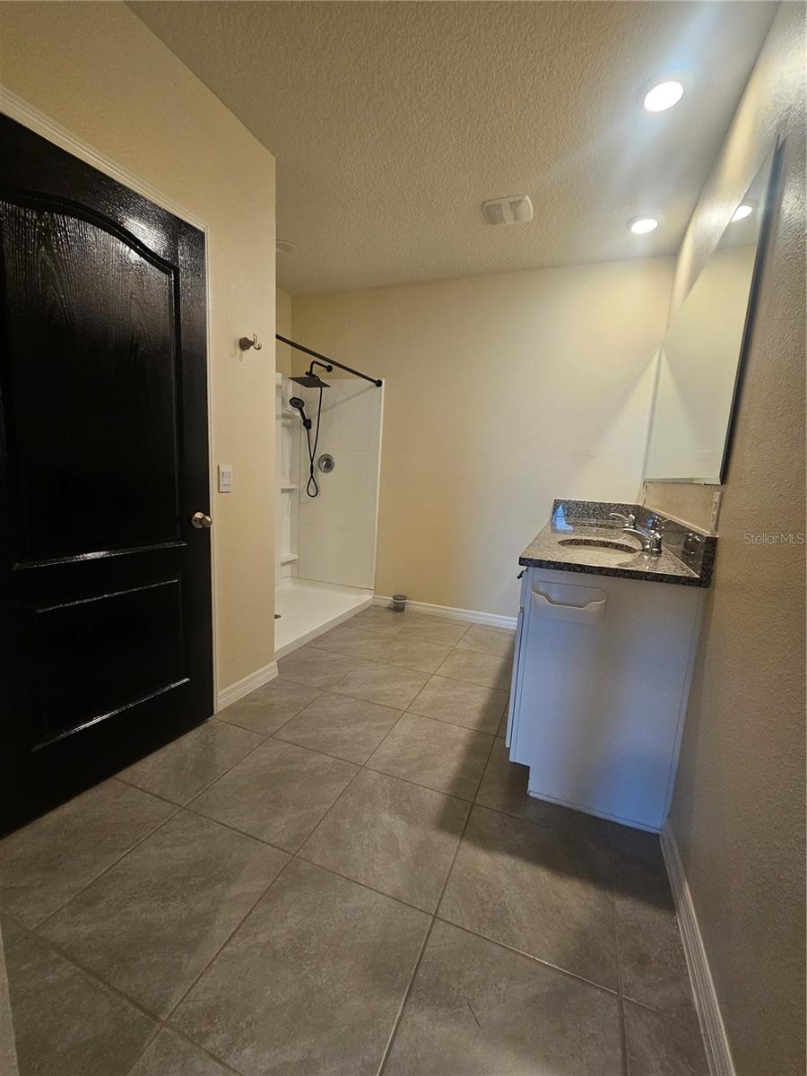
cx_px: 404
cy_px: 538
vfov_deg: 106.2
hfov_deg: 89.9
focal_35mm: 13
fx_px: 404
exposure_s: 1/60
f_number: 2.2
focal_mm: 2.2
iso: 200
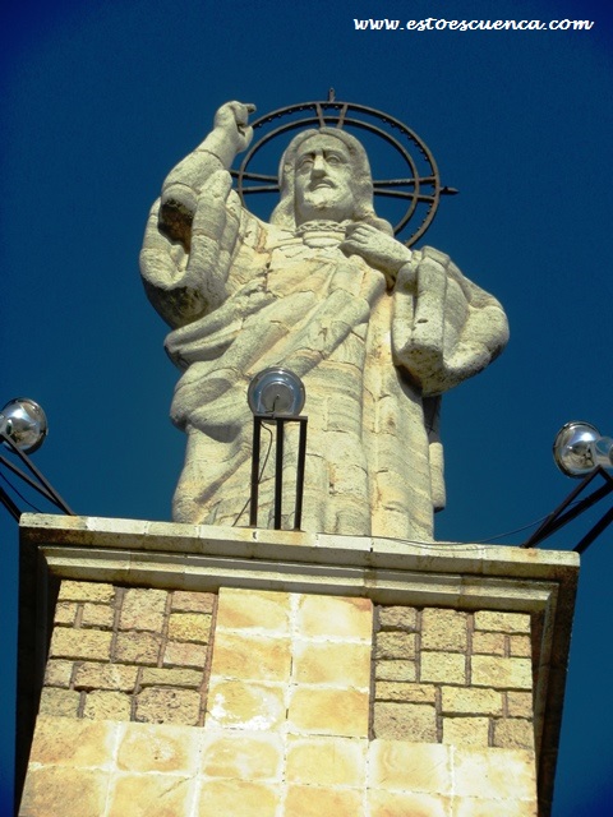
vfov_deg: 13.7
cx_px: 306
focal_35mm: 144
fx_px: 3400
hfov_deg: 10.3
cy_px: 408
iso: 160
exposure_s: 1/1250
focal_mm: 25.9
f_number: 5.2
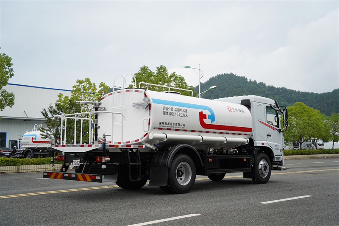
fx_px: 395
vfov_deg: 31.9
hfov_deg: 46.4
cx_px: 170
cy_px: 113
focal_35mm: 42
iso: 100
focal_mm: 42
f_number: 3.2
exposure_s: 1/640
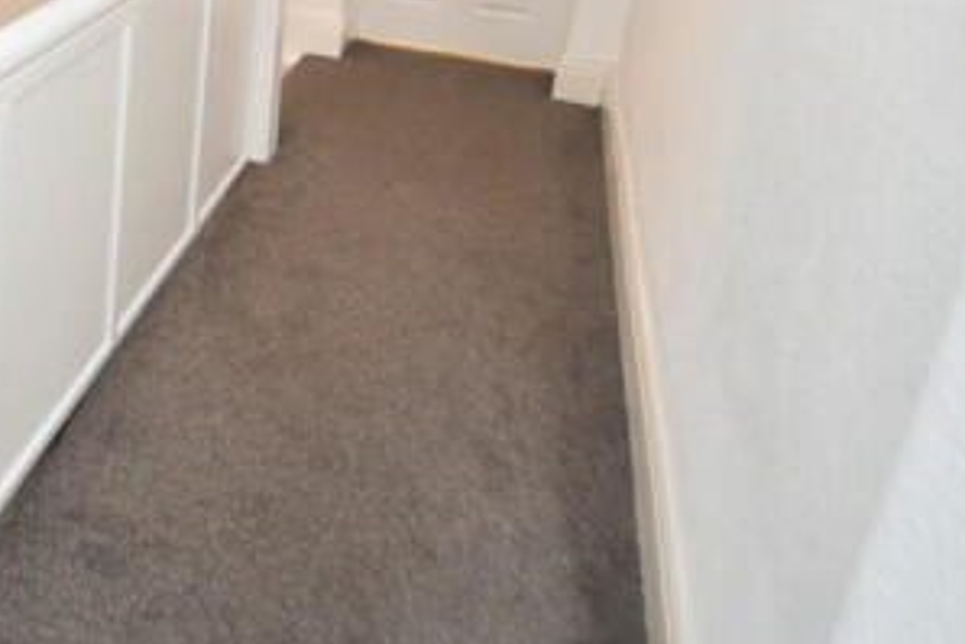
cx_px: -5
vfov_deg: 35.7
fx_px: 885
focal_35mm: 33
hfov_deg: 47.3
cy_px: -18
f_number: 4.5
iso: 800
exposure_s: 1/80
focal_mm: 10
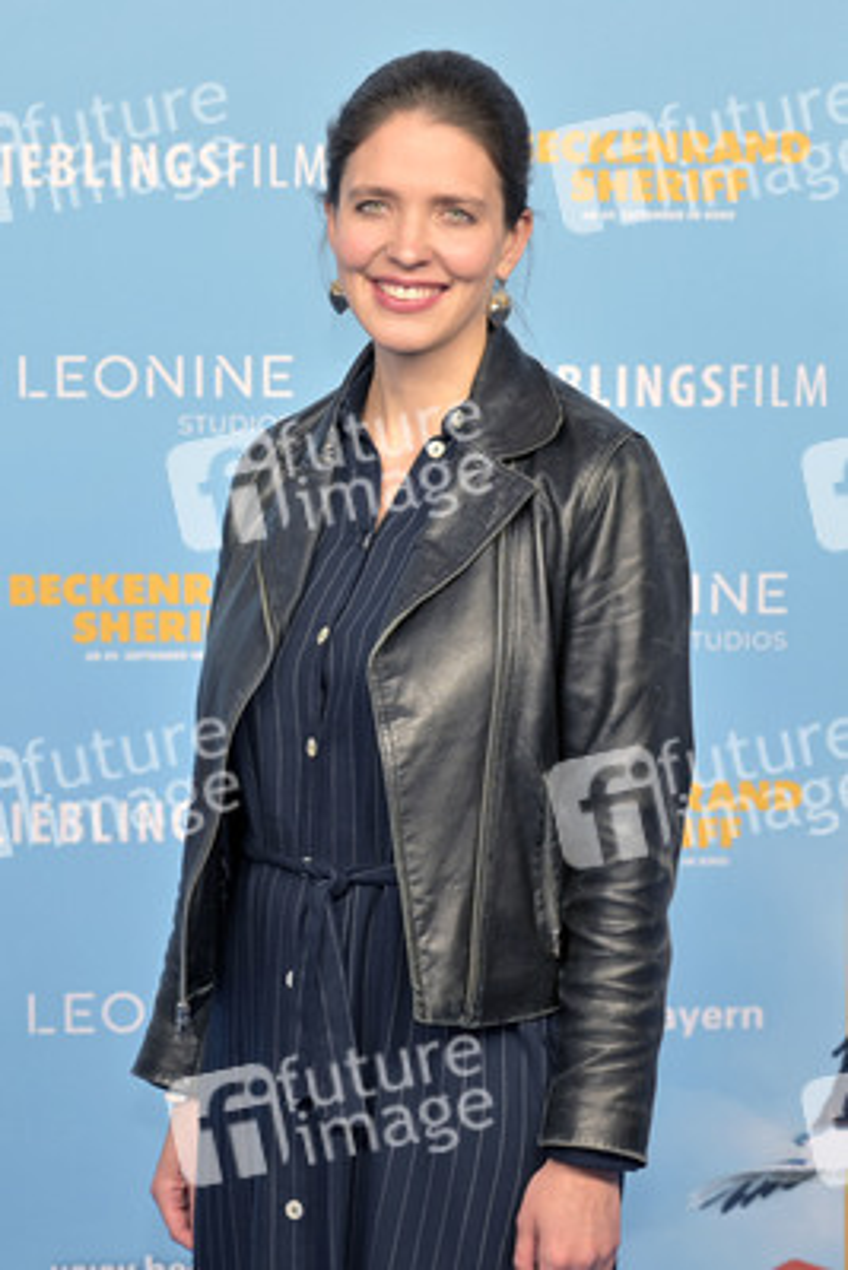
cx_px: 424
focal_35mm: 70
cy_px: 635
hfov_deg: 19.5
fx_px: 2471
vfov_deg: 28.8
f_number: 4
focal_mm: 70
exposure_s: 1/100
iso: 160
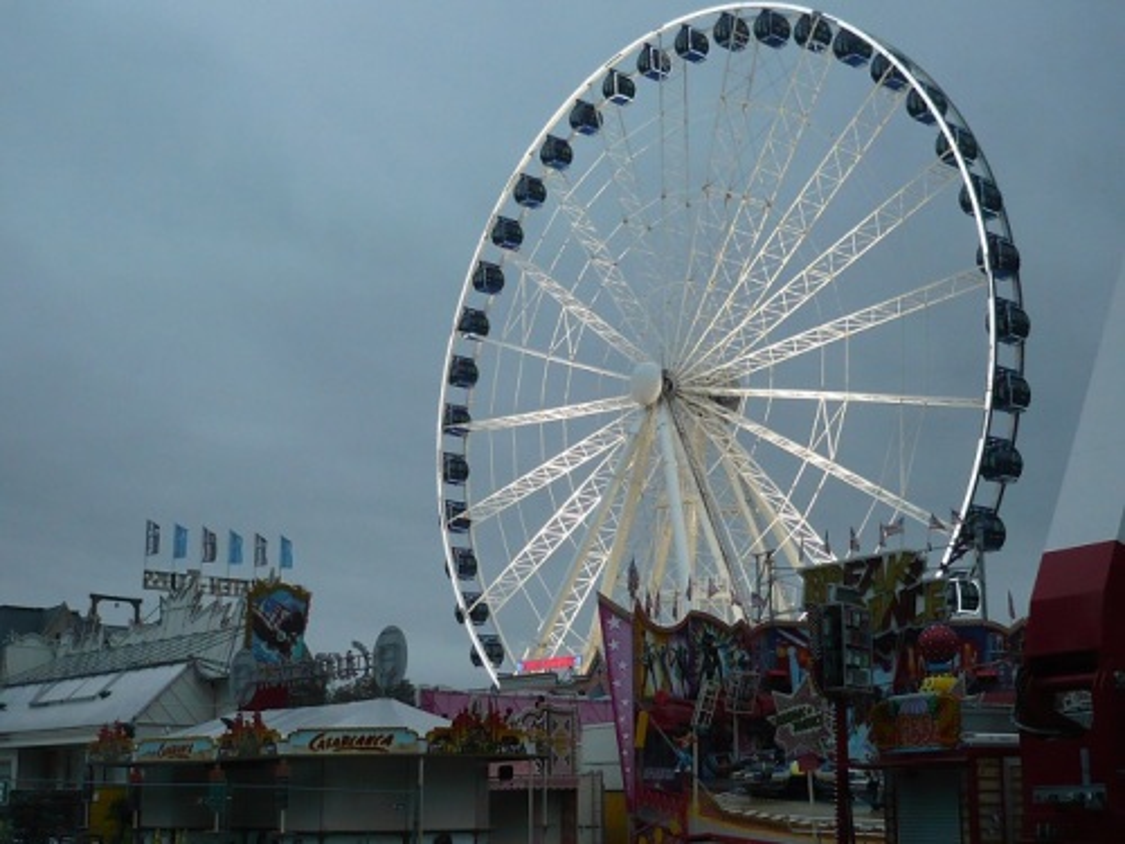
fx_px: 1592
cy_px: 422
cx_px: 562
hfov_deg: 38.9
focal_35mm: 49
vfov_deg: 29.7
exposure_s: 1/30
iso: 160
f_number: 2.9
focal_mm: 6
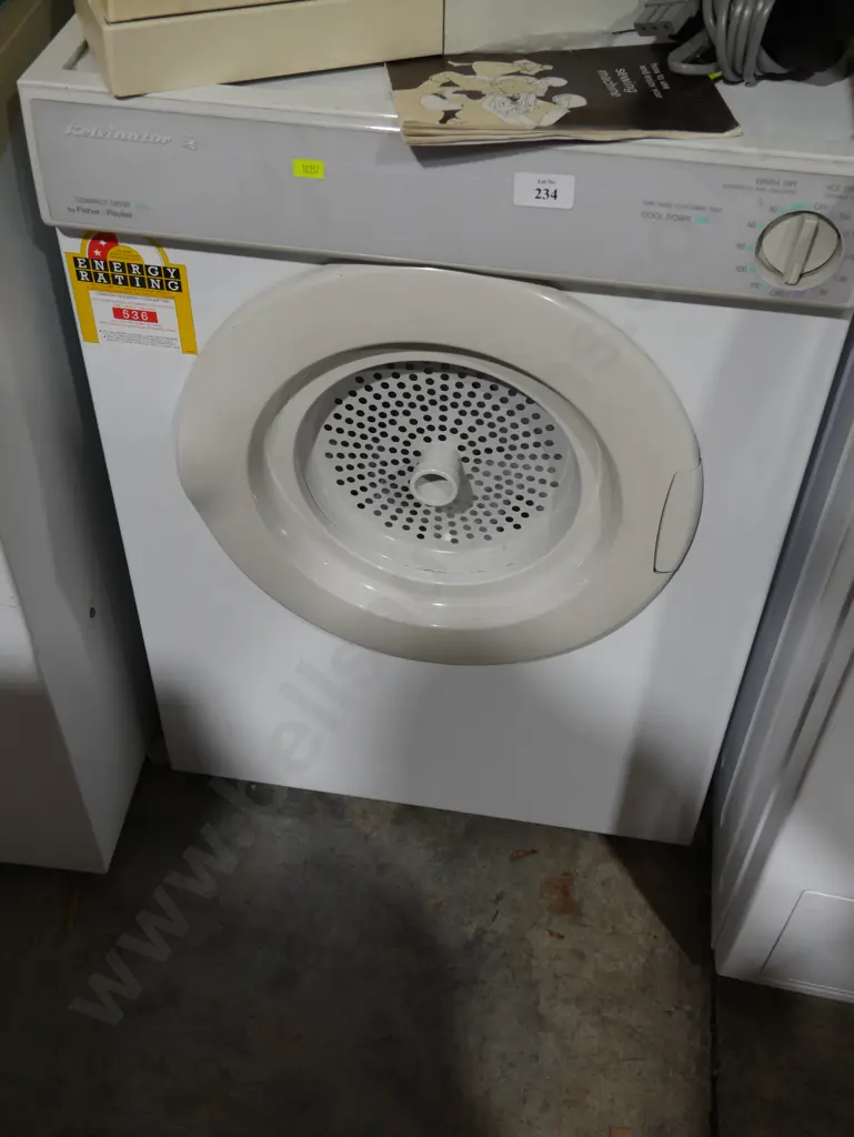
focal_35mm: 40
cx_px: 427
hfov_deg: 36.0
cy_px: 568
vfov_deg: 46.8
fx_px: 1315
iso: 320
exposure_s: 1/60
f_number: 4.4
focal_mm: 20
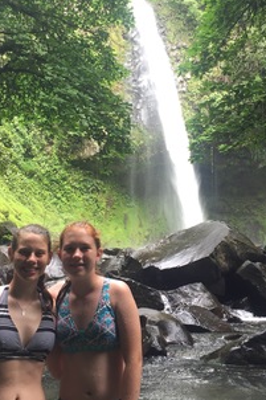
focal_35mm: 48
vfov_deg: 41.1
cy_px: 187
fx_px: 533
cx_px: 151
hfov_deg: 28.0
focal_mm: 4.15
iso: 40
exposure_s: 1/120
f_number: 2.2
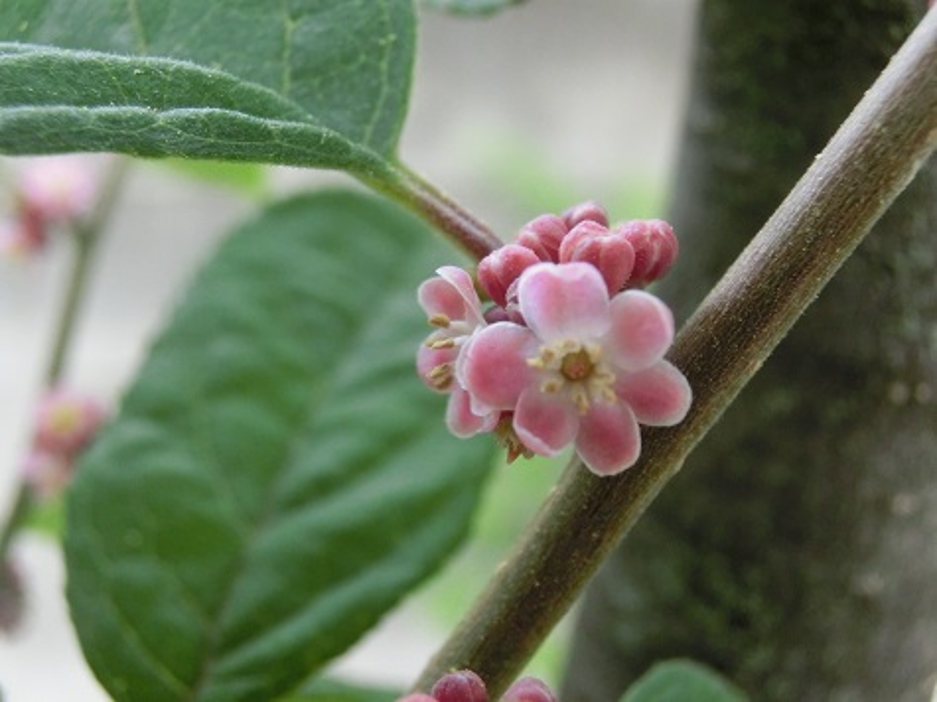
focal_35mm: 37
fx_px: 1001
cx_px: 468
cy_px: 351
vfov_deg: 38.6
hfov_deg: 50.1
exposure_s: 1/125
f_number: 4.1
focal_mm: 6.5
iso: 640
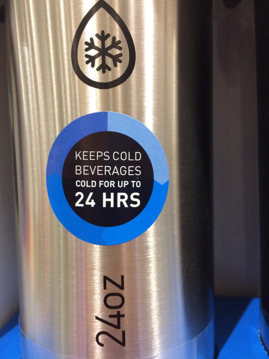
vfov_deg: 61.7
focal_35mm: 29
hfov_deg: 48.2
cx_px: 134
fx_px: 300
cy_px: 180
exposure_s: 1/30
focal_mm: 4.15
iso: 250
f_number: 2.2
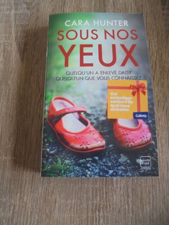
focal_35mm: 26
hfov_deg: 53.1
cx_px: 84
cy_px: 112
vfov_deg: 67.3
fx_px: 169
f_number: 3.5
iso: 400
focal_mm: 4.6
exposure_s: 1/25
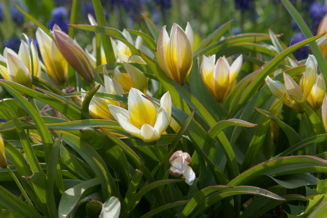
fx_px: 1430
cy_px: 109
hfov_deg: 13.0
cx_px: 164
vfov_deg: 8.7
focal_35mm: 158
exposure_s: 1/160
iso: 200
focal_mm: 105
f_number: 10
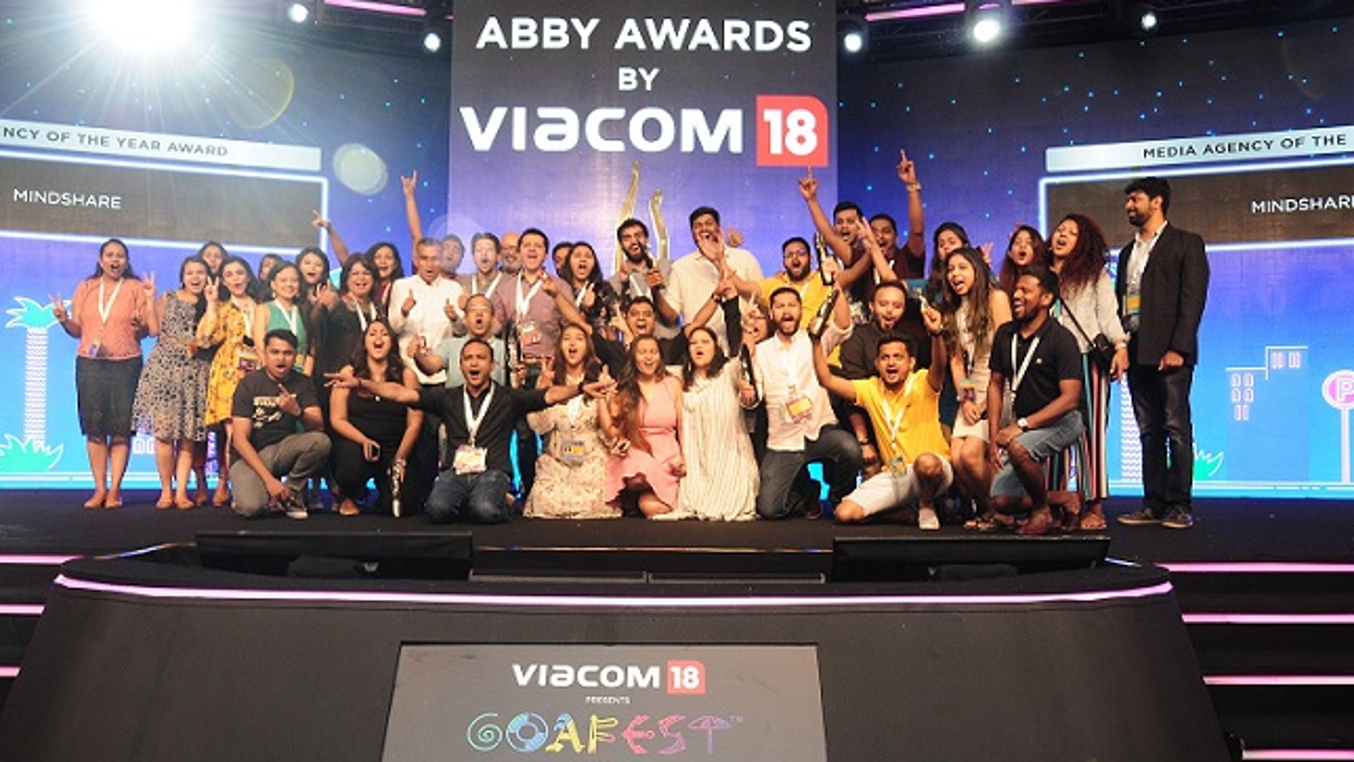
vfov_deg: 36.7
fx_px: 1149
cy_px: 394
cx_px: 671
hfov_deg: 61.0
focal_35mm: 32
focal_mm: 20
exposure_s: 1/60
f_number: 5
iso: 800
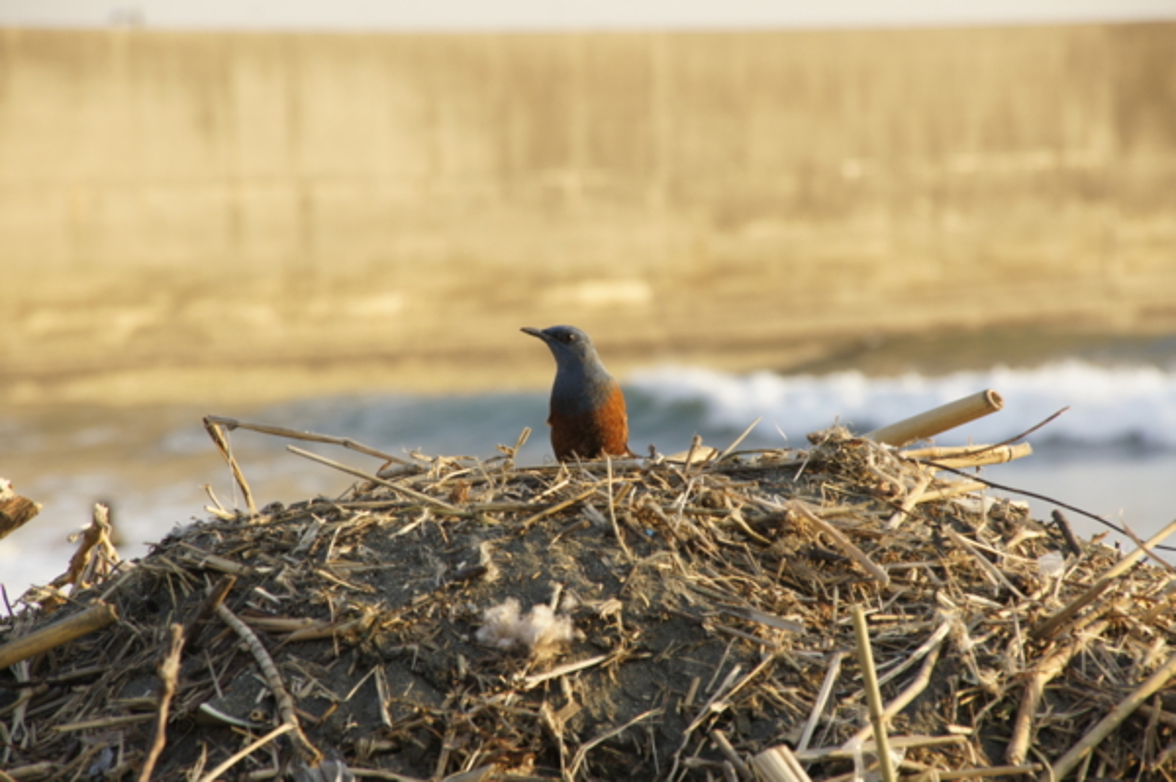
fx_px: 8813
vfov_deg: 5.1
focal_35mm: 270
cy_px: 391
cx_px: 588
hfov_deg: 7.6
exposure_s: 1/100
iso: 200
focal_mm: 180
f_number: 10
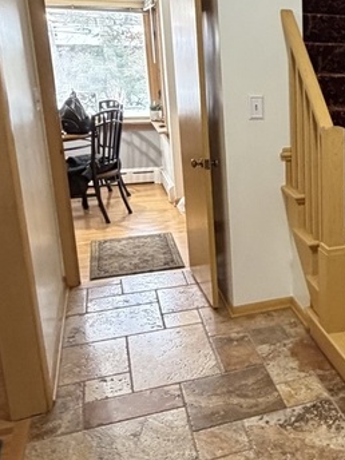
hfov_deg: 29.3
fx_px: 585
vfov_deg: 42.9
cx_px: 390
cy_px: 214
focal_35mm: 44
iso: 500
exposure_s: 1/60
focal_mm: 2.22
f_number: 2.2
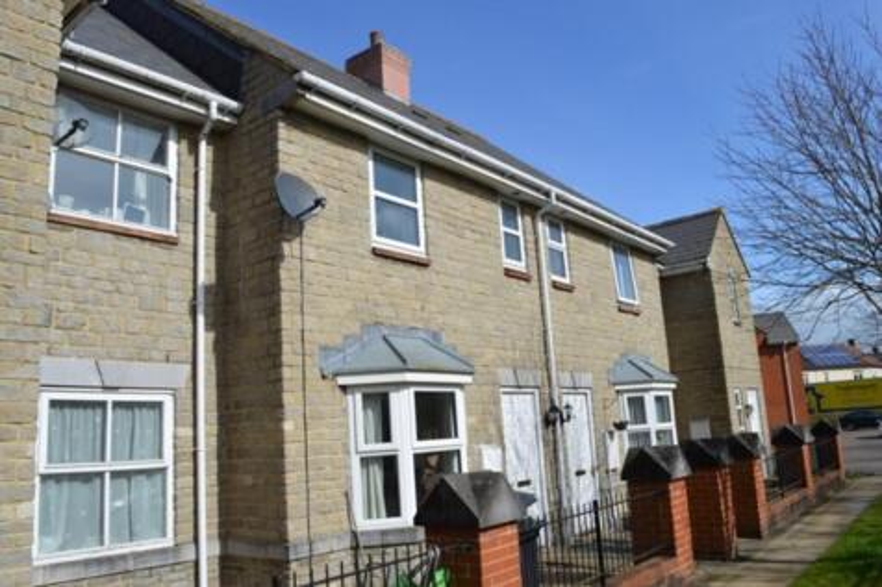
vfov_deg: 47.9
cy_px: 294
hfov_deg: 67.4
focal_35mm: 27
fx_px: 661
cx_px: 441
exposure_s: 1/320
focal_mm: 18
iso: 100
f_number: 9
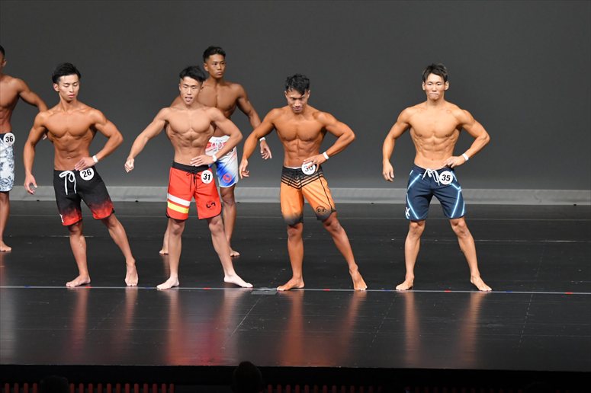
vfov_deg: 6.1
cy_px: 196
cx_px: 296
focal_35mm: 225
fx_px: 3692
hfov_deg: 9.2
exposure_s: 1/400
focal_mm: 150
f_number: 5.6
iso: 4000
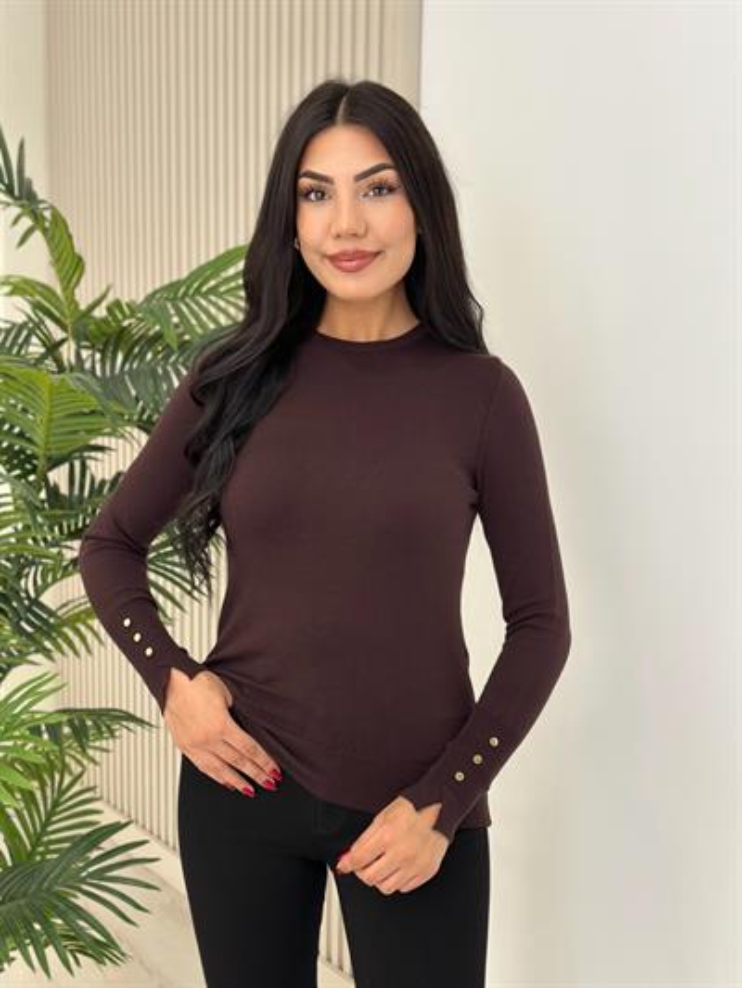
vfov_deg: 39.6
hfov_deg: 30.3
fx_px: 1371
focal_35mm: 48
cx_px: 371
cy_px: 494
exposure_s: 1/225
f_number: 1.78
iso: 80
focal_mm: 6.86
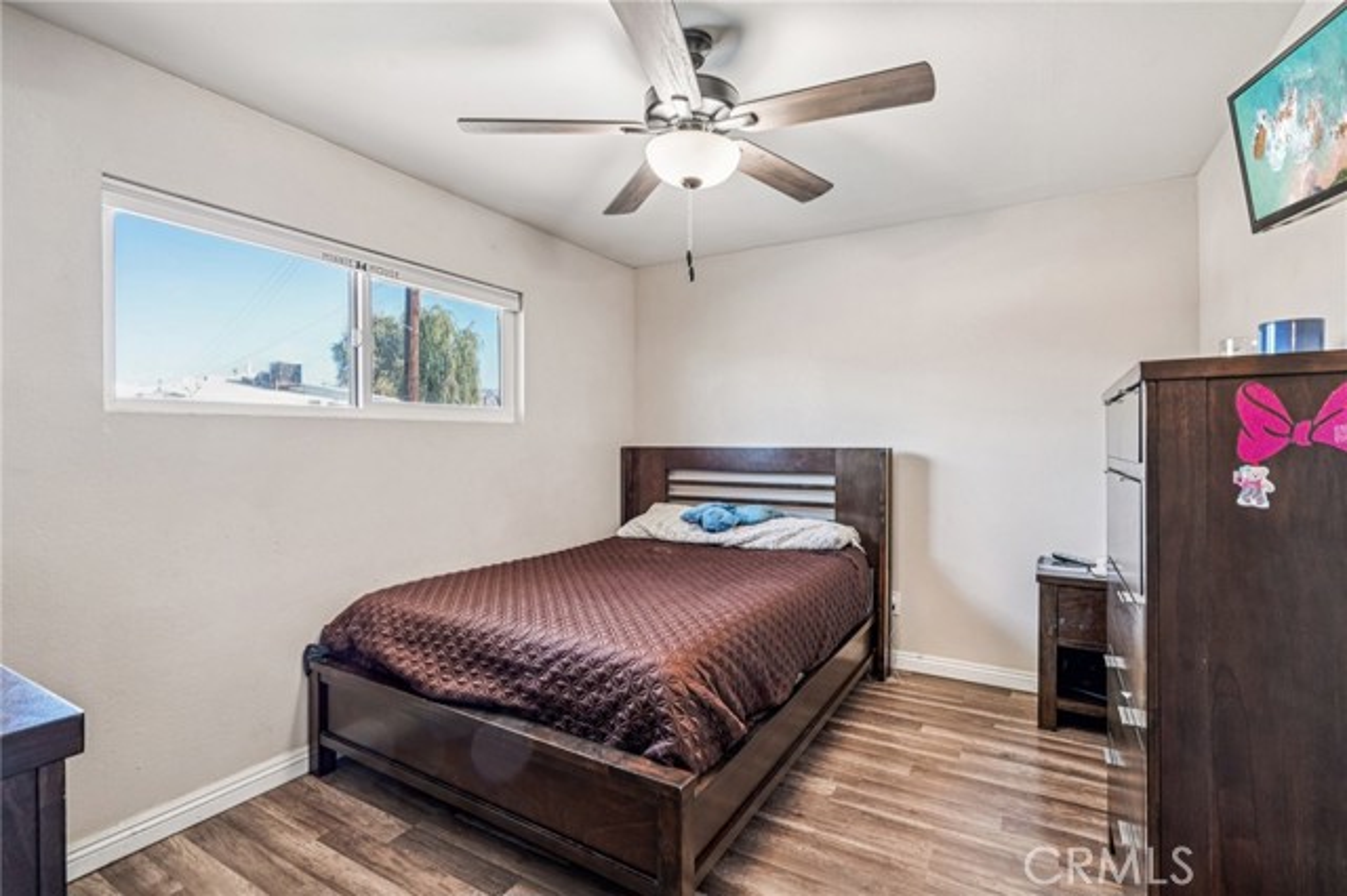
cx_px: 674
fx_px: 598
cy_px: 448
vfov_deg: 73.7
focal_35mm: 16
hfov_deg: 96.8
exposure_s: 1/4
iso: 400
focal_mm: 16
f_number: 8
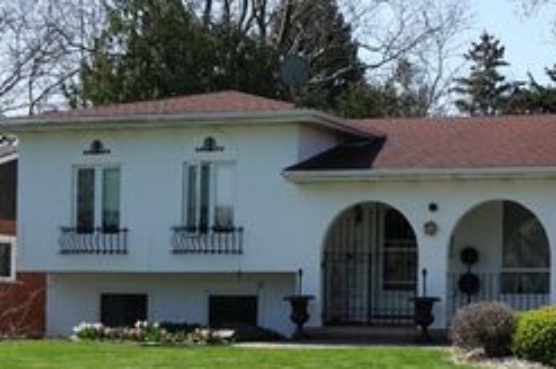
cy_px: 305
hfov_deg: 24.0
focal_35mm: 83
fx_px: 1280
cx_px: 479
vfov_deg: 16.3
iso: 100
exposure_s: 1/640
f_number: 4
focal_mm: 15.17
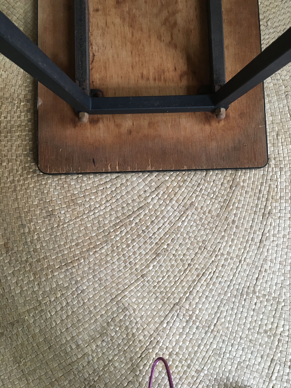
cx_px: 146
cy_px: 194
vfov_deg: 61.7
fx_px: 325
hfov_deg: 48.2
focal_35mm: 29
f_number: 2.2
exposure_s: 1/33
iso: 160
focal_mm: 4.15
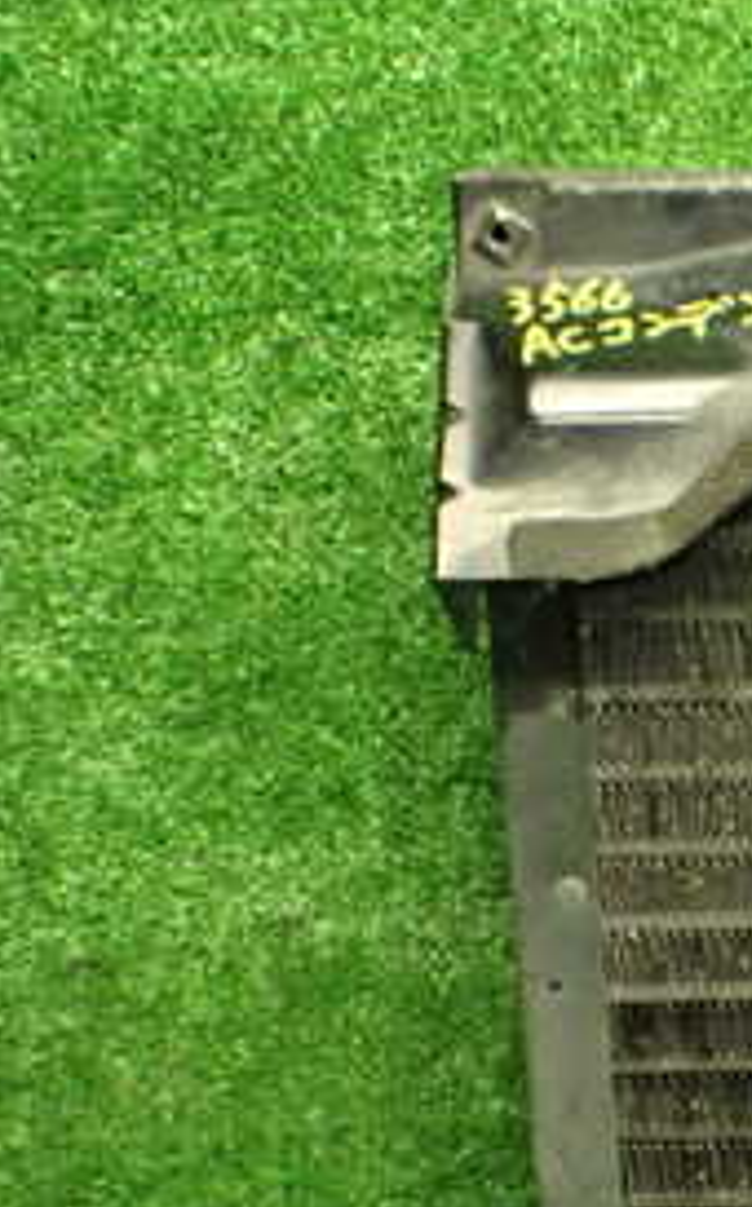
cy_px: 800
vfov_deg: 29.2
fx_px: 2301
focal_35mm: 70
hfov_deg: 17.2
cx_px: 1040
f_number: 2.3
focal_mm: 5.4
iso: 800
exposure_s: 1/80
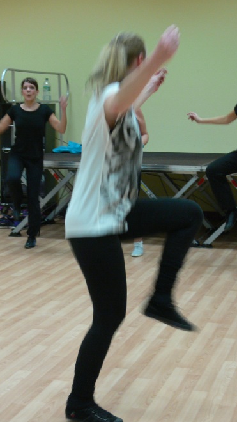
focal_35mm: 76
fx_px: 850
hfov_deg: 15.9
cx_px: 129
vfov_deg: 27.9
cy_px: 211
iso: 200
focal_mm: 14.5
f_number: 3.2
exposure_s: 1/25
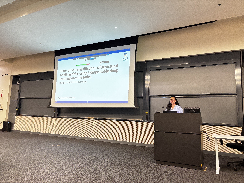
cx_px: 122
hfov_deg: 67.3
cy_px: 92
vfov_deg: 53.1
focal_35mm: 26
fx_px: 183
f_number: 1.6
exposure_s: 1/40
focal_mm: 5.96
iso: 640
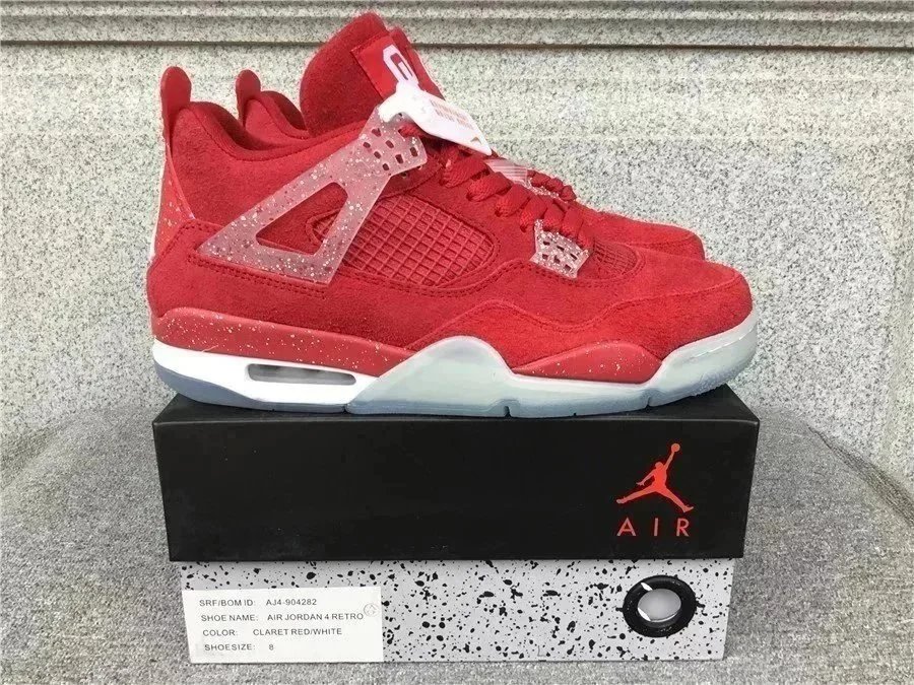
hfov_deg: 58.4
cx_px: 457
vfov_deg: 45.4
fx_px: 819
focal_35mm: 31
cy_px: 342
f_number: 2.4
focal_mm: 3.3
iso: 25
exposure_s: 1/60
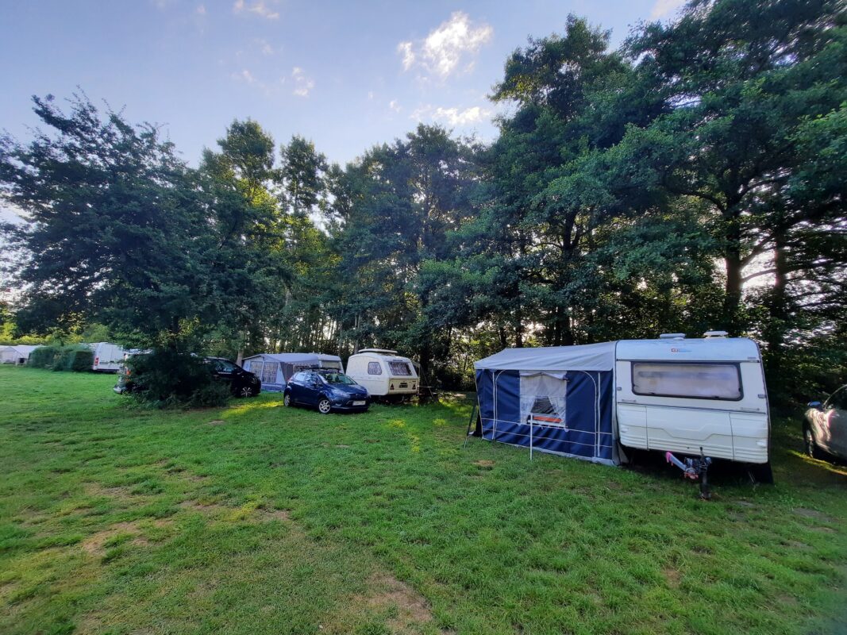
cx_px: 424
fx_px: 318
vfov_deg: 89.9
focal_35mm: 13
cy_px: 318
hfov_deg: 106.2
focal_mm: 1.74
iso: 40
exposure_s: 1/392
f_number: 2.2
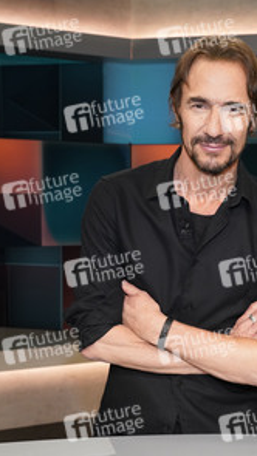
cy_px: 230
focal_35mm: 48
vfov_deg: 42.9
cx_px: 218
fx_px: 581
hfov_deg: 24.4
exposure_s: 1/125
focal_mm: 30
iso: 2000
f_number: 5.6
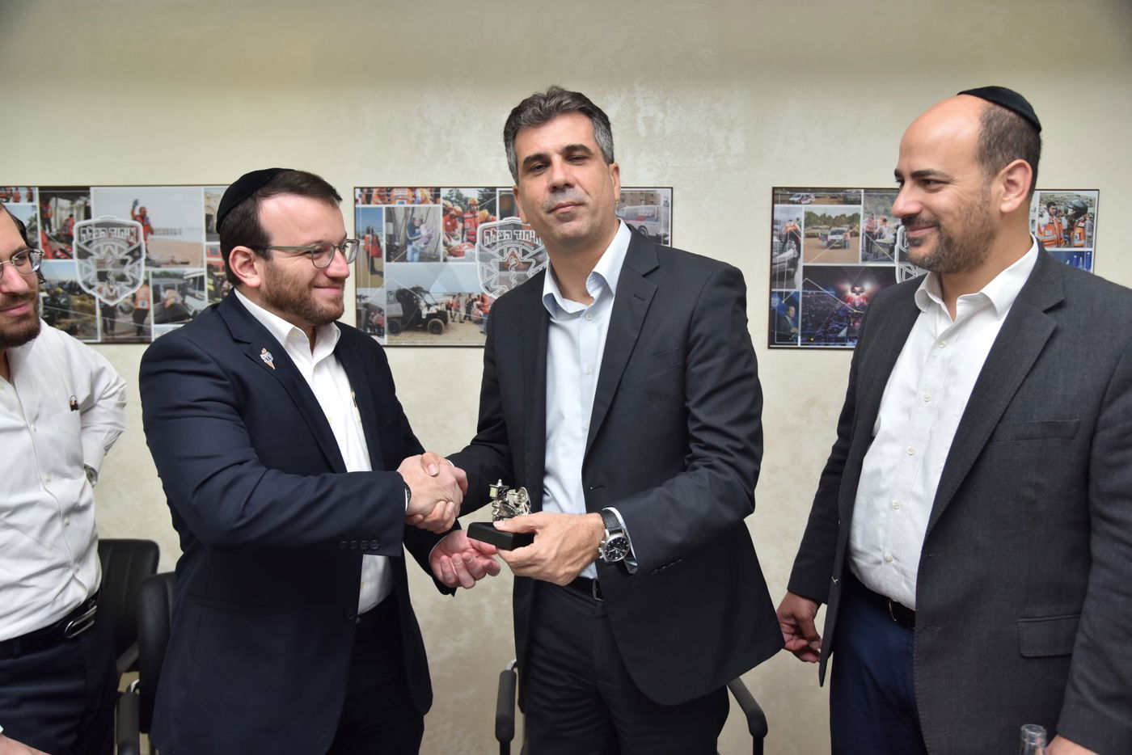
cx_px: 566
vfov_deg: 43.6
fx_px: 943
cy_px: 378
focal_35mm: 30
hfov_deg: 61.9
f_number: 4
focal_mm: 30
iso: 500
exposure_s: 1/200
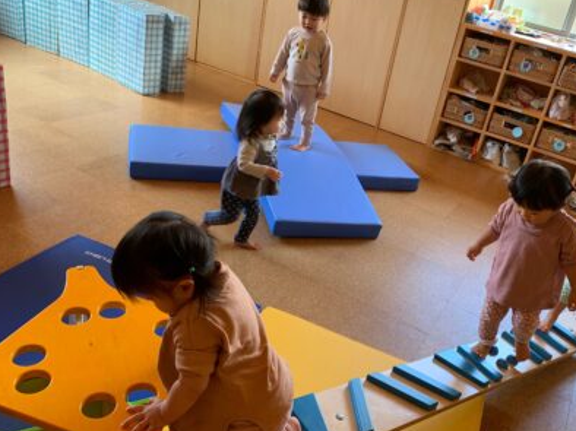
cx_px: 351
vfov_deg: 42.9
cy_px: 208
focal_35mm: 33
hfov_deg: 54.9
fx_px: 549
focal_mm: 4.25
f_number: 1.8
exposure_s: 1/65
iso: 100
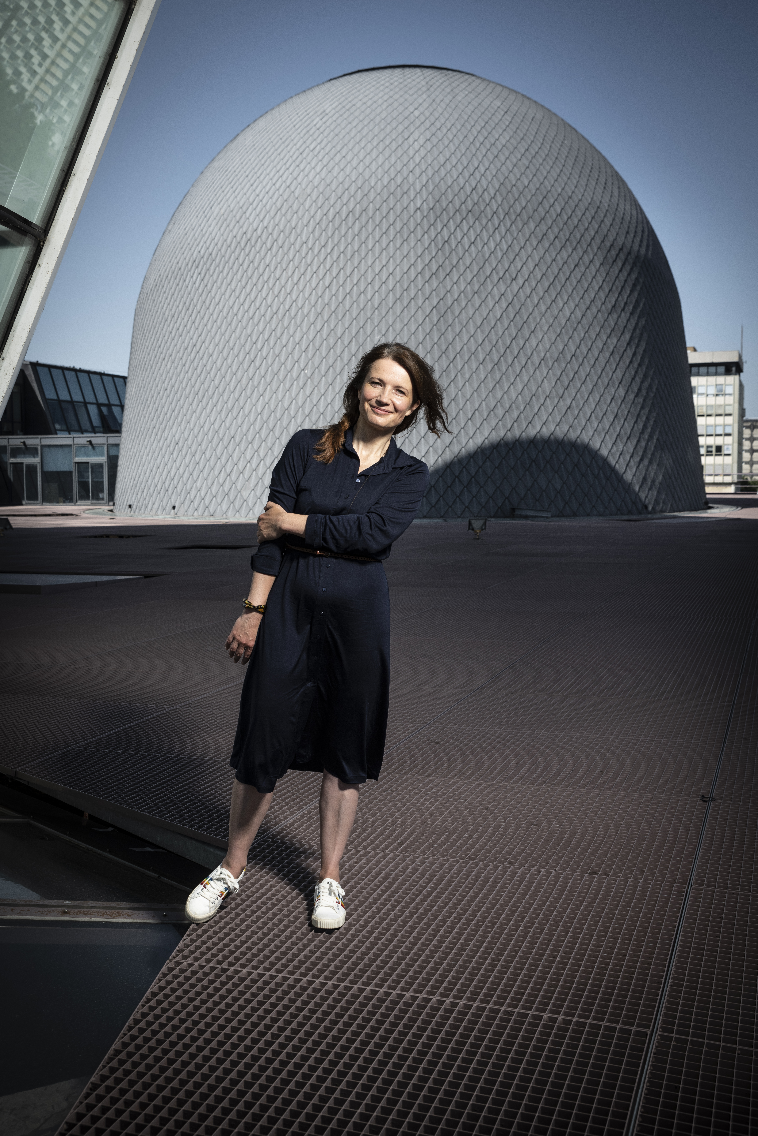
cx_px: 379
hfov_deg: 36.9
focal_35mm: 36
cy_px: 568
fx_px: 1137
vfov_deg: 53.1
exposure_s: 1/800
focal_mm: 36
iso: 125
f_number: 6.3
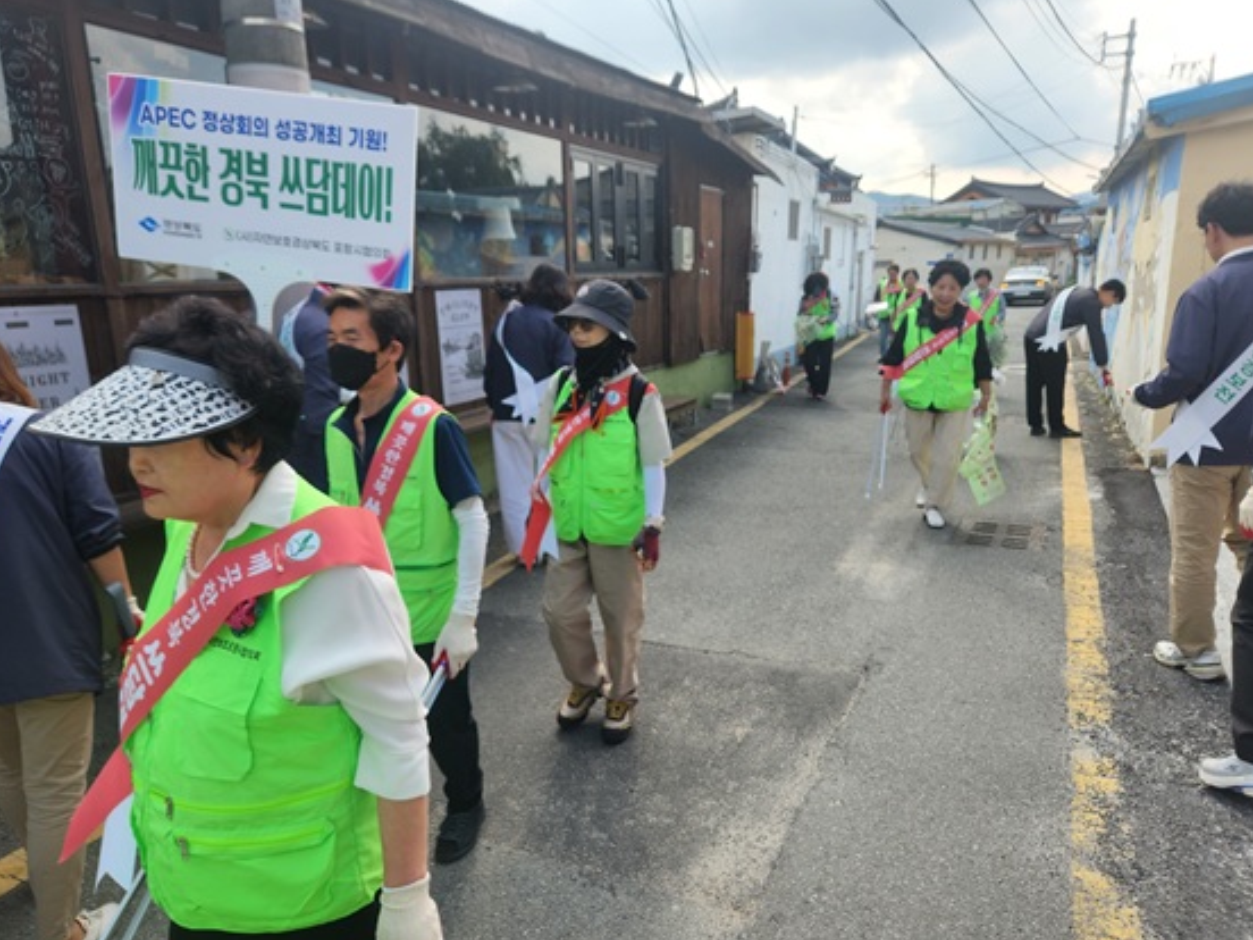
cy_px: 481
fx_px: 905
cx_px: 617
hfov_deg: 69.4
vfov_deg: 54.9
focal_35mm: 25
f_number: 1.8
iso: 20
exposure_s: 1/619
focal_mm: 5.4
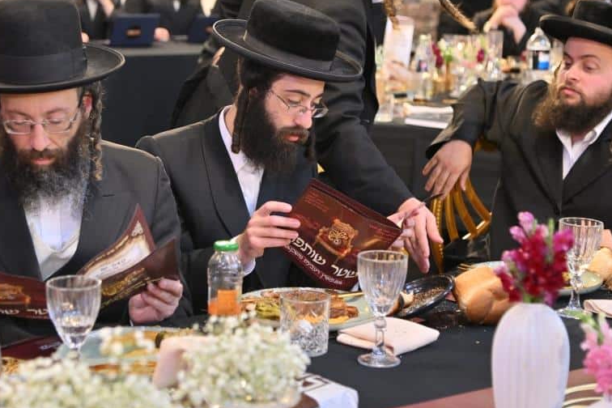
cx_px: 238
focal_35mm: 84
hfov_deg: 24.1
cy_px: 156
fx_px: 1428
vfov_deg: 16.2
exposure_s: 1/160
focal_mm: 62
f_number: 4
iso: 640
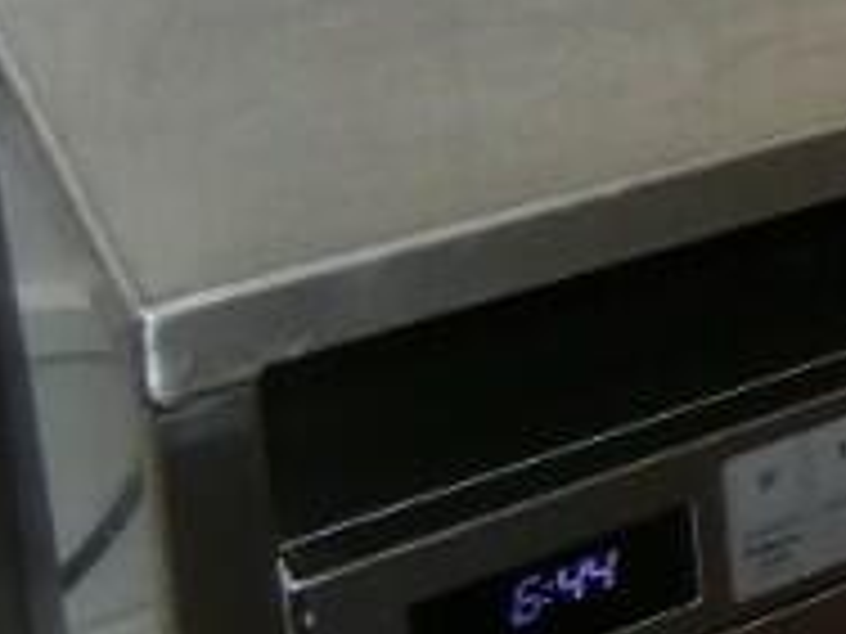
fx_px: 2664
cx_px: 2214
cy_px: -621
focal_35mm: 109
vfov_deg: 12.1
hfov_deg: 12.5
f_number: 2.8
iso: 160
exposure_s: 1/60
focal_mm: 3.6
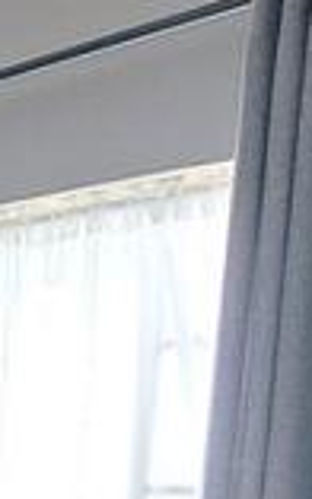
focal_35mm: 70
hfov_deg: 14.2
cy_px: 674
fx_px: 953
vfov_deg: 24.9
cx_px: -382
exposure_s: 1/50
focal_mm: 1.74
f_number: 2.2
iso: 125
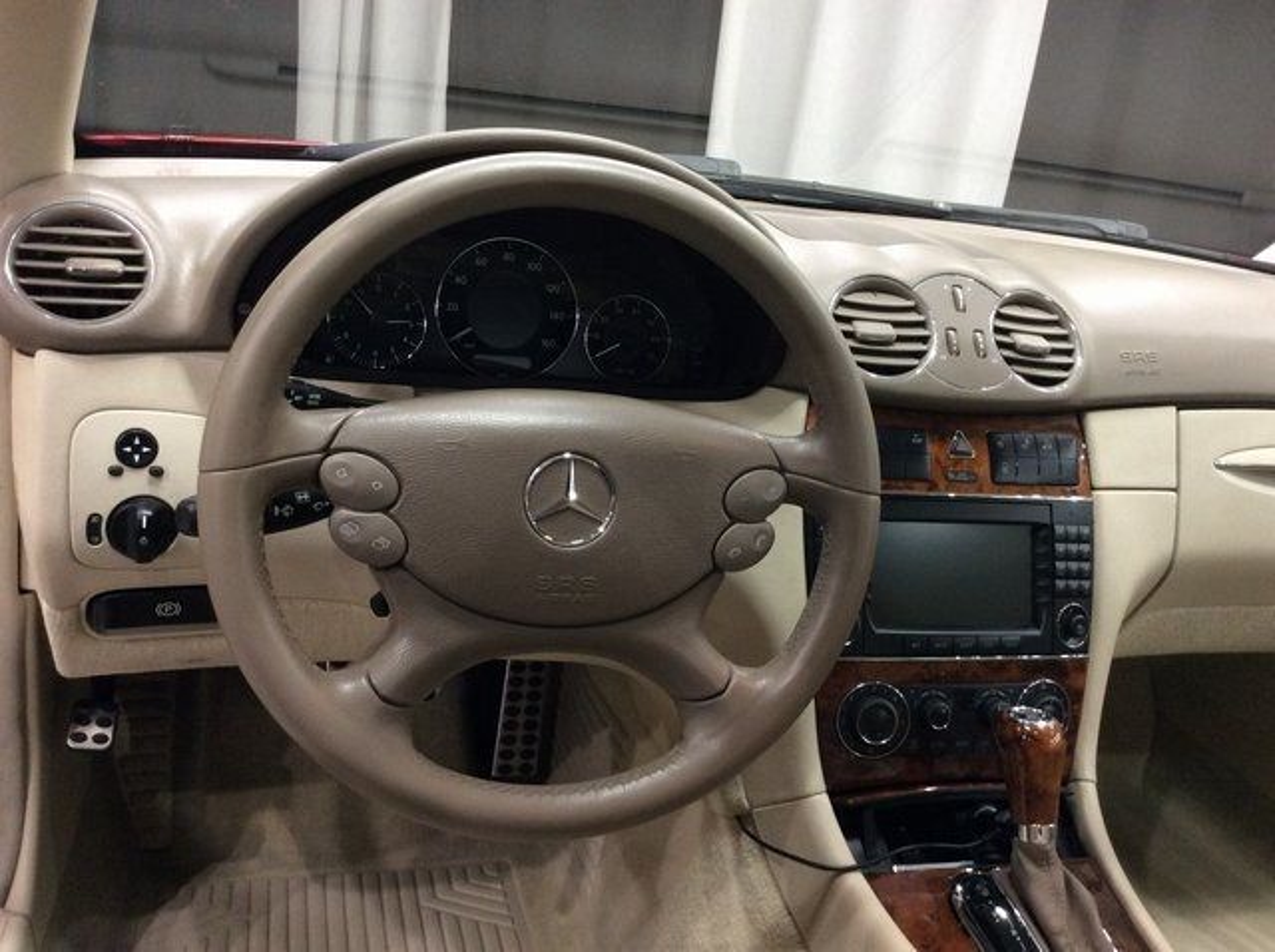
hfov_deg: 56.9
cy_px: 476
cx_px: 638
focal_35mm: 32
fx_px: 1177
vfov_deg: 44.1
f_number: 2.4
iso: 125
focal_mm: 3.3
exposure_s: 1/25
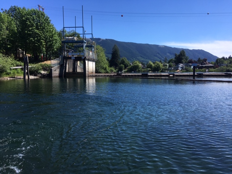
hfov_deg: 61.7
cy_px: 87
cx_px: 116
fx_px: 194
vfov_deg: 48.2
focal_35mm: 29
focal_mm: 4.15
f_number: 2.2
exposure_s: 1/1326
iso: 25
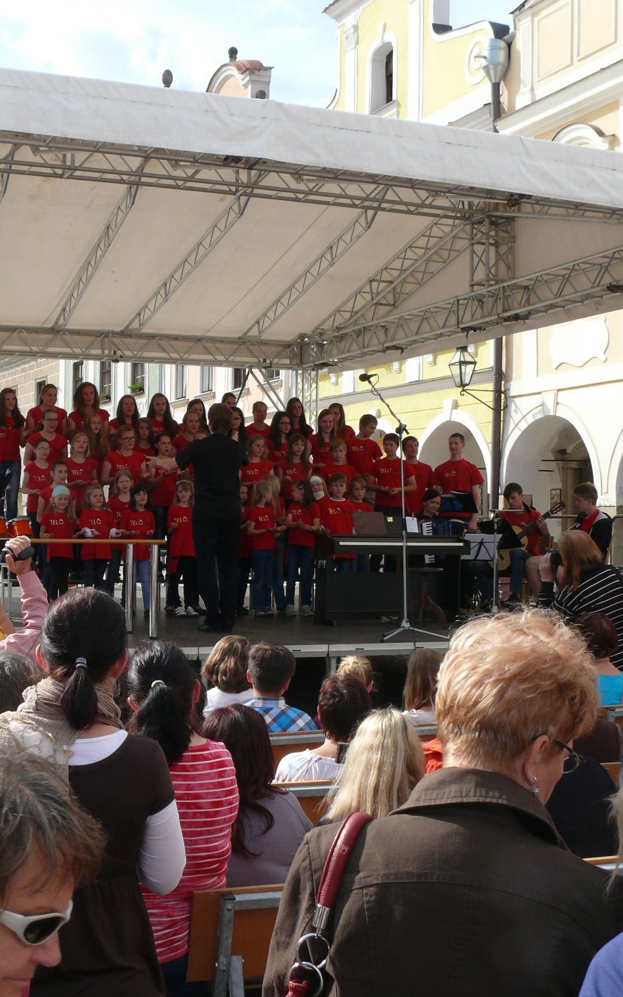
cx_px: 153
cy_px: 500
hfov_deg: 25.5
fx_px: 1358
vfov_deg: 40.3
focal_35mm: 50
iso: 100
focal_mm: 7.4
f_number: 5.6
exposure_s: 1/250
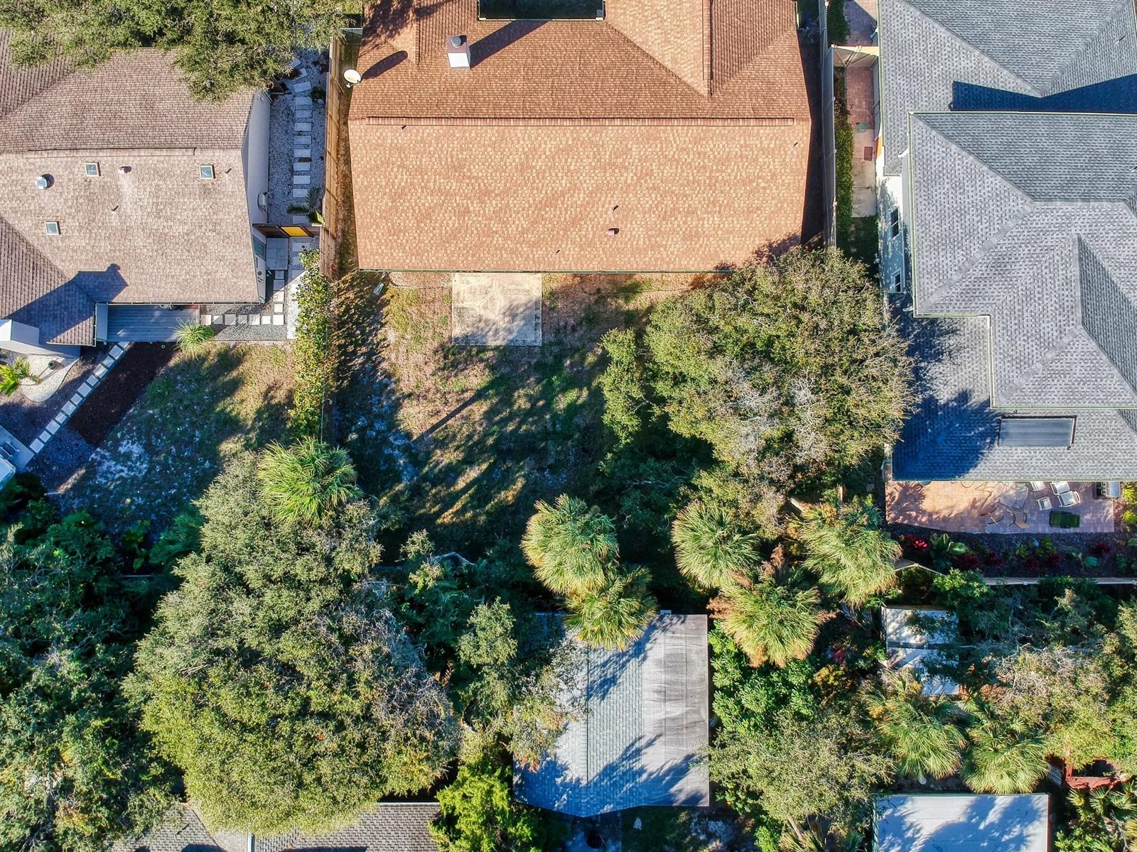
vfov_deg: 54.9
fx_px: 821
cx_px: 568
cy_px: 426
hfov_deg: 69.4
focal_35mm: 25
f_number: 2.6
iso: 100
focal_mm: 4.49
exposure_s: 1/640
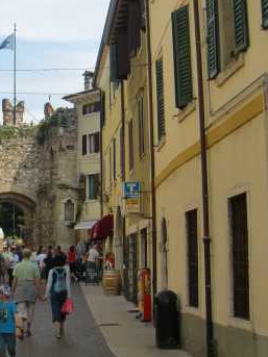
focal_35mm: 71
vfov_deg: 27.4
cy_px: 145
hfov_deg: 20.4
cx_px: 44
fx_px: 733
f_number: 8.9
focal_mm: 6.66
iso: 100
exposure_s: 1/200
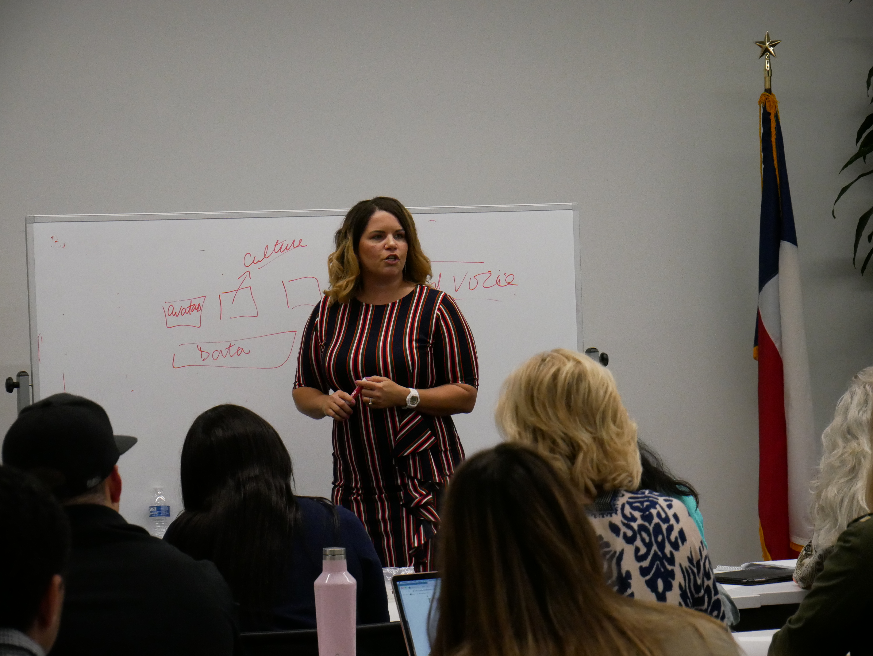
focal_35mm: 120
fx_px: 3028
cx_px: 436
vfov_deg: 12.4
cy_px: 328
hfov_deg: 16.4
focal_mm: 60
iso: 3200
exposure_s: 1/125
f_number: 5.6
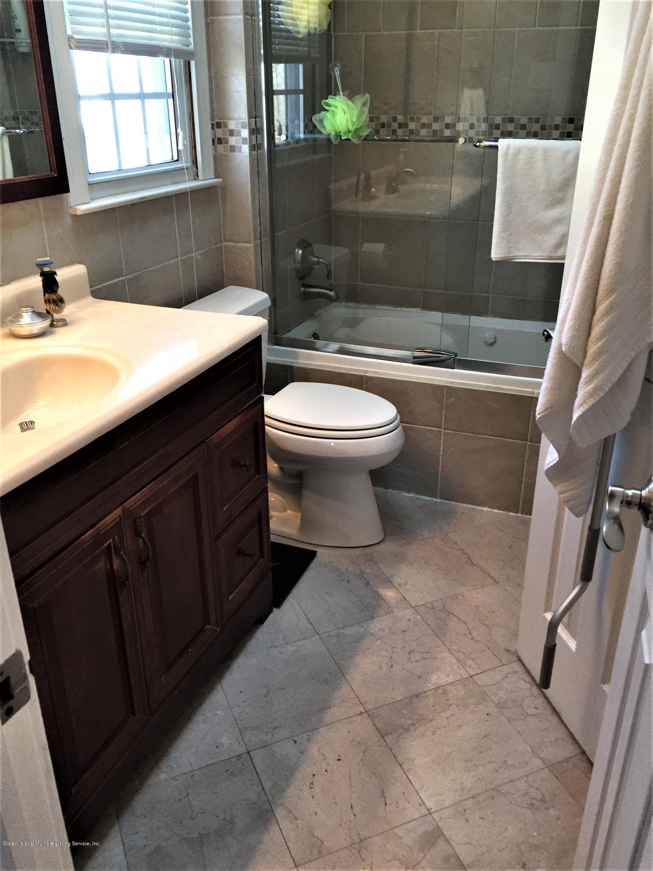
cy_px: 436
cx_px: 326
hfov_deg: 48.2
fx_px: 729
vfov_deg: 61.7
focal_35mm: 29
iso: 50
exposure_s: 1/30
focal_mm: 4.15
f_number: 2.2
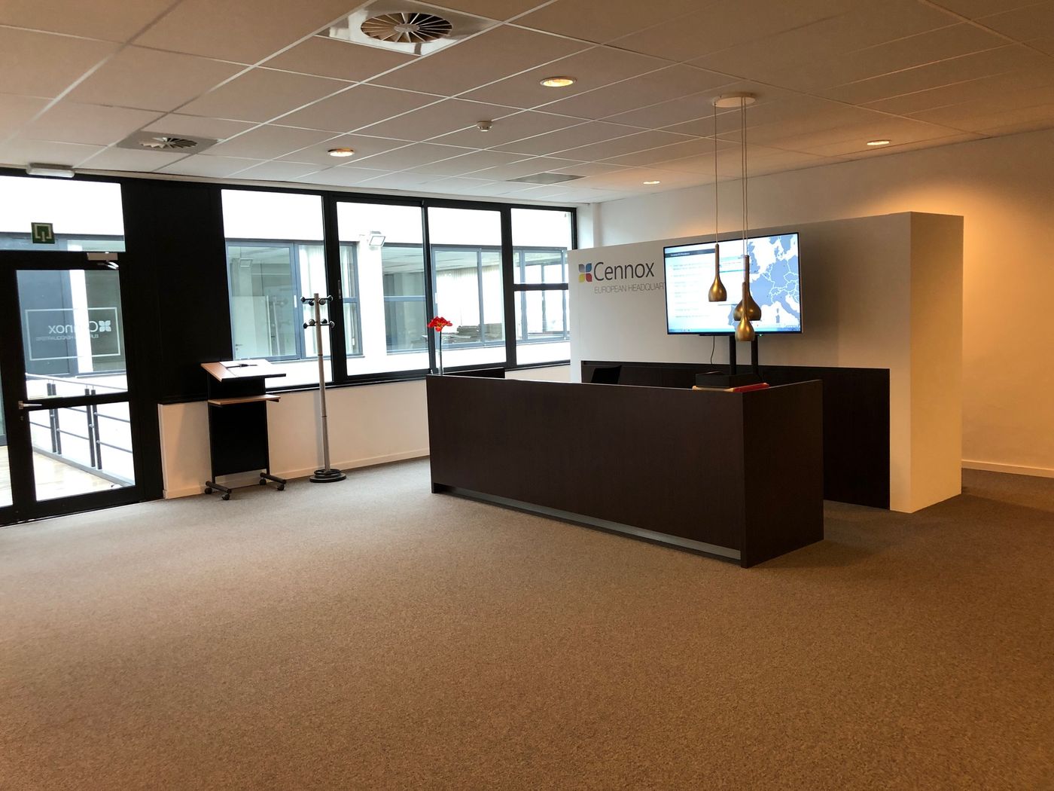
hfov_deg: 63.4
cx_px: 527
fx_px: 853
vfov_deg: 49.7
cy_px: 396
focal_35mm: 28
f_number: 1.8
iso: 40
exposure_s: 1/17
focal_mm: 3.99
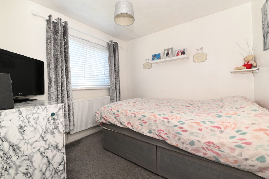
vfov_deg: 77.2
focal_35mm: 15
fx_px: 112
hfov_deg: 100.4
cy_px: 90
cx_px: 134
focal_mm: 15
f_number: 10
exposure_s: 1/200
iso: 3200
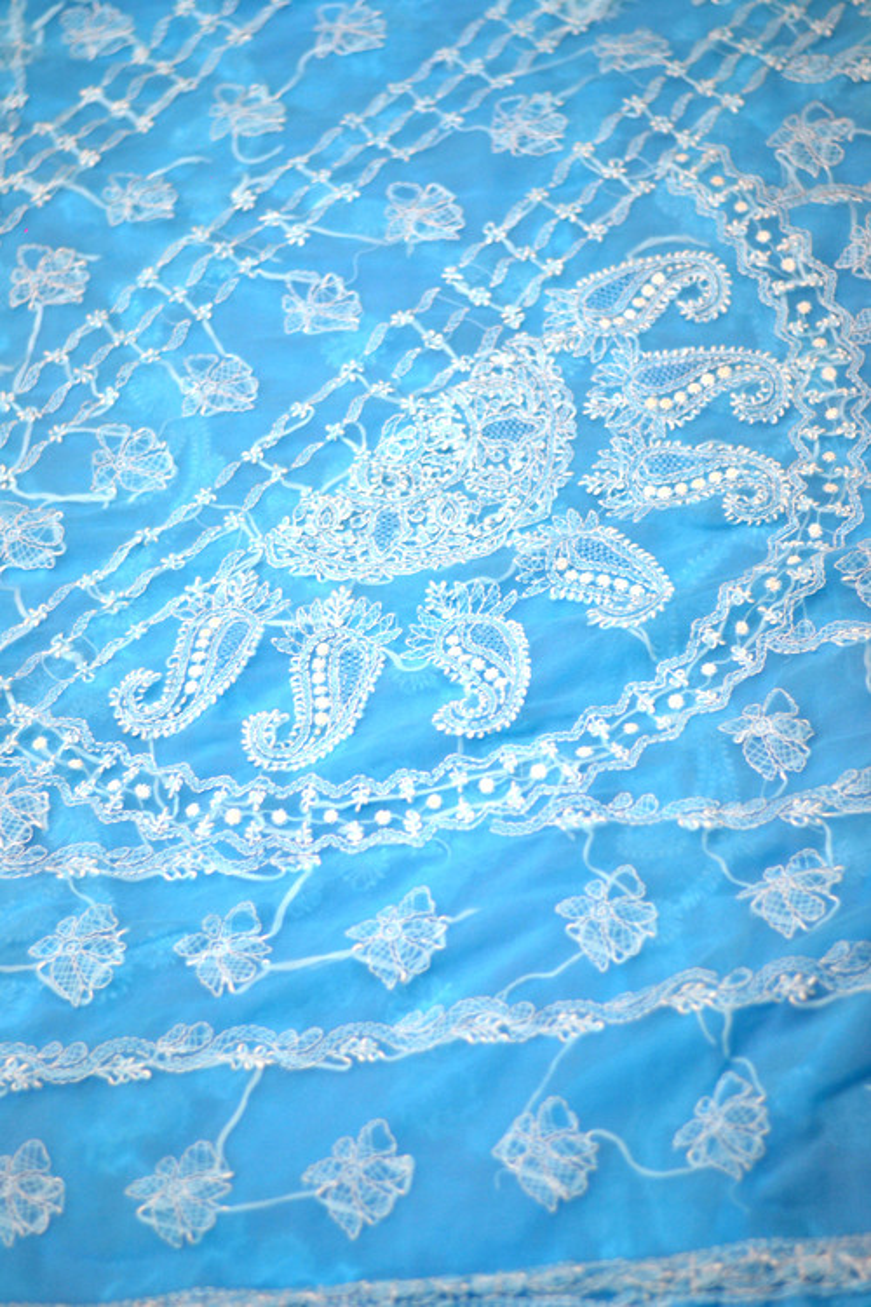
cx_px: 436
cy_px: 654
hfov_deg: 18.2
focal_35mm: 75
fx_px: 2722
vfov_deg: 27.0
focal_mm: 50
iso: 200
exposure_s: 1/125
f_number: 1.8
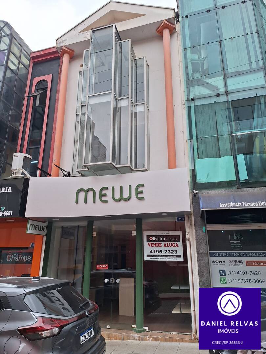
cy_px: 177
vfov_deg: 73.9
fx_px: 236
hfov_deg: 58.9
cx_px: 133
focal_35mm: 23
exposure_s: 1/570
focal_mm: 5.54
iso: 40
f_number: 1.8
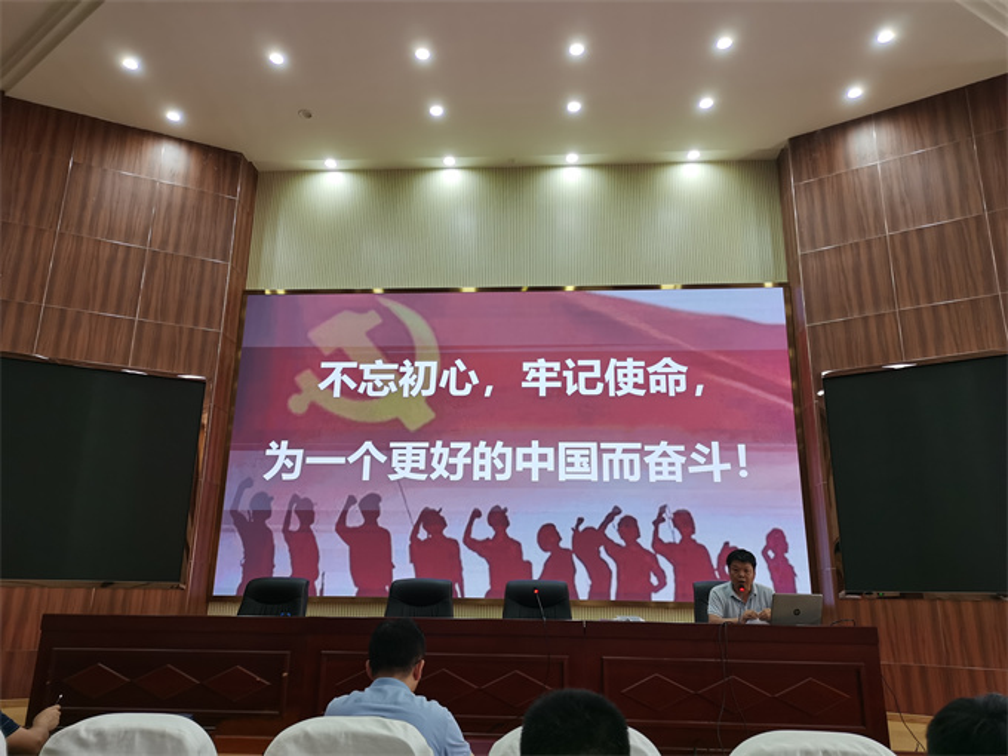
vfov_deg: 51.4
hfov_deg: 65.3
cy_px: 378
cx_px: 504
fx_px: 786
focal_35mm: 27
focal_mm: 5.58
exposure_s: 1/100
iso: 200
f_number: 1.8
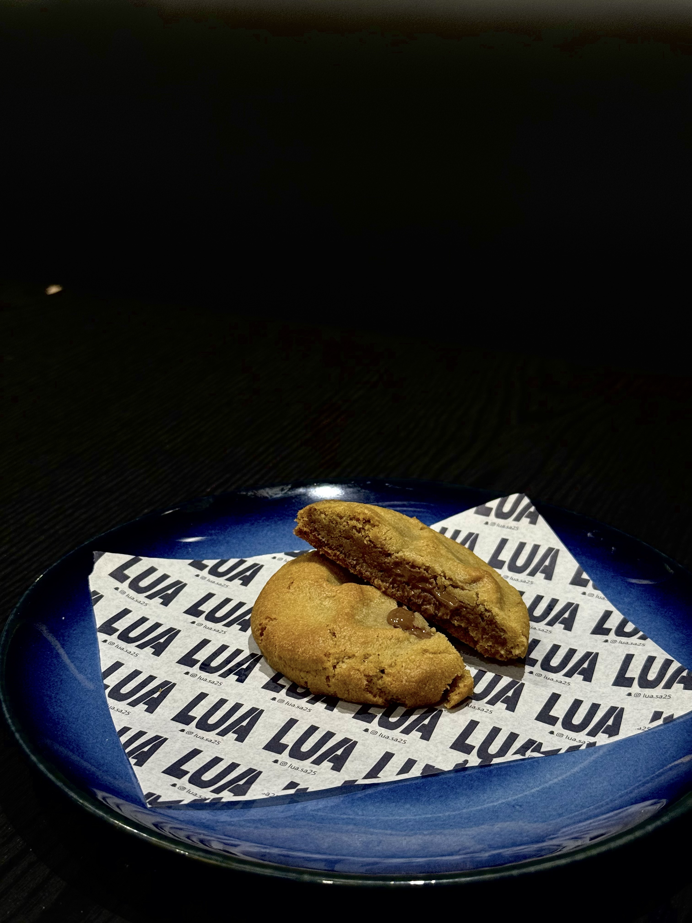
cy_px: 462
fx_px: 1279
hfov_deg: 30.3
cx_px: 346
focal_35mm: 48
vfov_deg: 39.7
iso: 100
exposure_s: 1/120
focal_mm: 6.76
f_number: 1.78
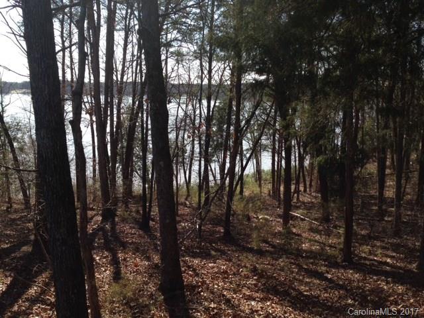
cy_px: 159
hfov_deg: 55.4
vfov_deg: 42.9
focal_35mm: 33
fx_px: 404
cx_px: 212
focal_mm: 4.12
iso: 50
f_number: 2.4
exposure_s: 1/742
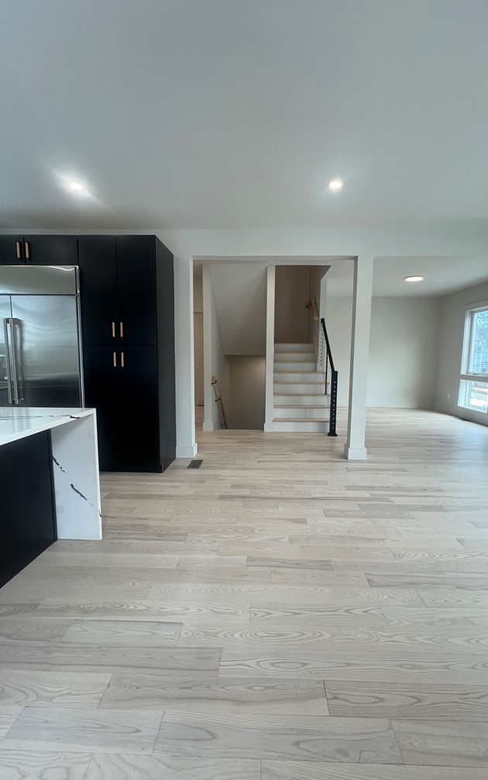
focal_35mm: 14
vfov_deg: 105.3
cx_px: 254
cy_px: 391
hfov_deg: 78.6
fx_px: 298
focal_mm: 1.57
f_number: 1.8
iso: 64
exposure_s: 1/120
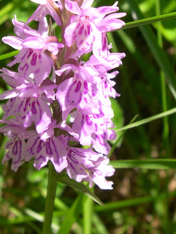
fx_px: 353
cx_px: 60
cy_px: 97
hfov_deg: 27.9
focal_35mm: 52
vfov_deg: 36.7
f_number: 7.6
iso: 100
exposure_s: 1/88
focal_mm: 8
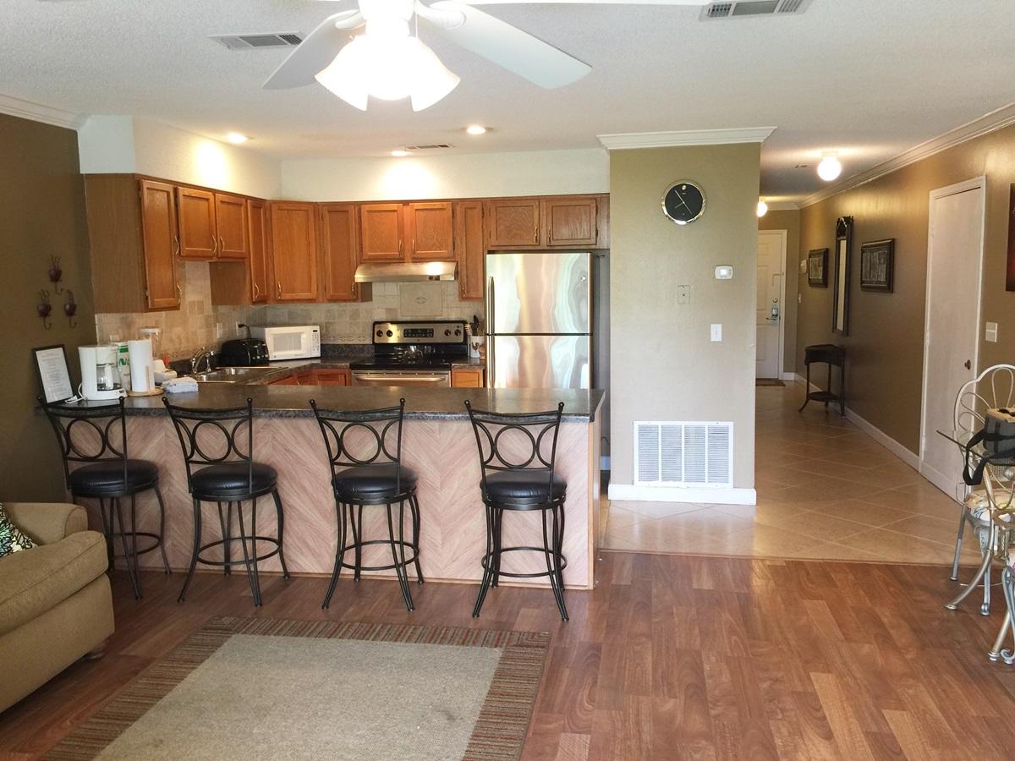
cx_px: 508
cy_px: 380
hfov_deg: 61.7
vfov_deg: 48.2
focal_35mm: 29
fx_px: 850
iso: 40
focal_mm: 4.15
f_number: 2.2
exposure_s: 1/15
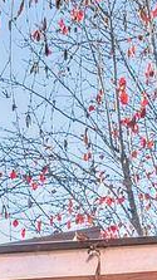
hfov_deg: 7.8
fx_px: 1143
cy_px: 746
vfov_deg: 11.0
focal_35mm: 154
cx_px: 28
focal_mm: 16
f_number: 9
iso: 250
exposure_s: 1/125
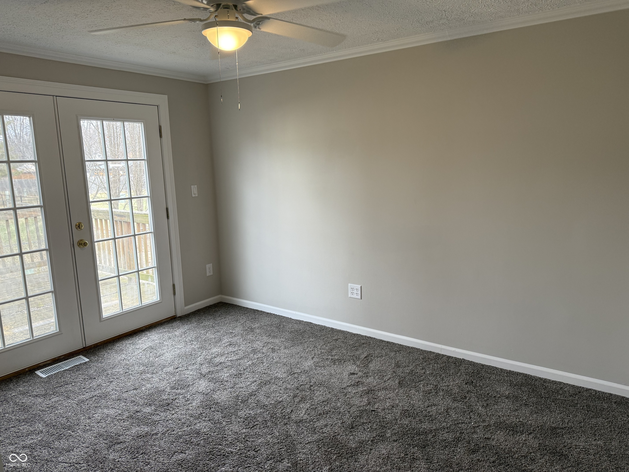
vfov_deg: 56.8
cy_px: 236
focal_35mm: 24
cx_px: 314
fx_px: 436
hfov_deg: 71.6
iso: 125
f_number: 1.78
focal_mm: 6.76
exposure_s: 1/120
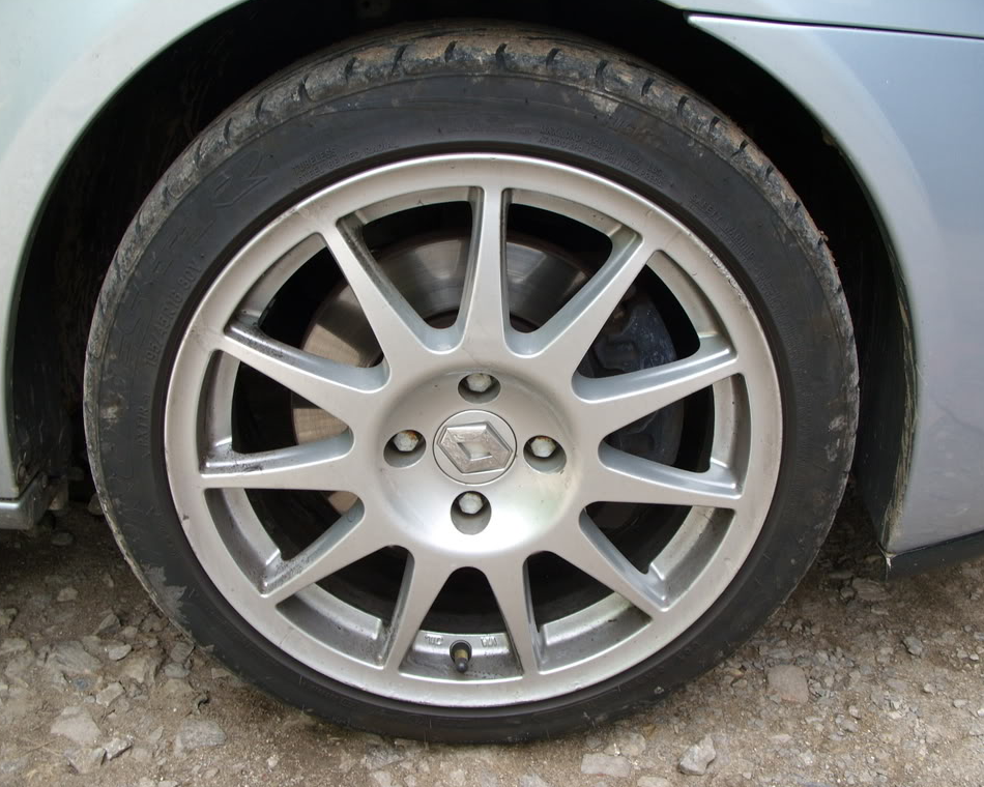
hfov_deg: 45.8
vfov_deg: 37.3
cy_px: 392
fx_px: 1165
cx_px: 482
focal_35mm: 40
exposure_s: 1/109
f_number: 4
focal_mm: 7.8
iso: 50
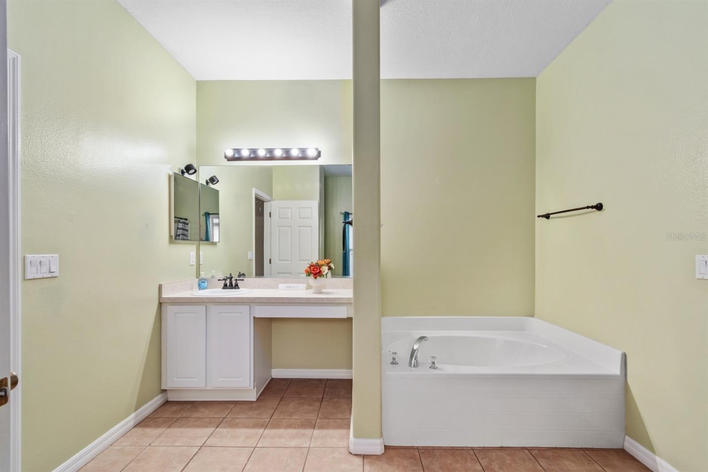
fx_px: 295
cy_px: 236
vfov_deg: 77.3
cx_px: 354
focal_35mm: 15
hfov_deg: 100.4
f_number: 9
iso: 250
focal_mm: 10
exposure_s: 1/2
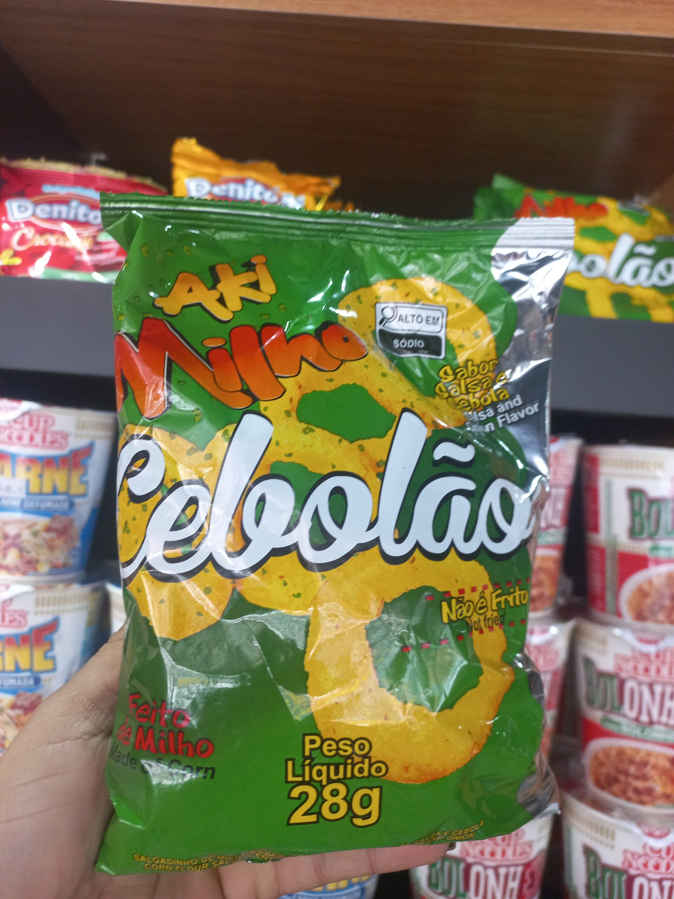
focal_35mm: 25
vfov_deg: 69.4
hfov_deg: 54.9
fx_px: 649
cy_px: 450
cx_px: 337
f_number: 1.8
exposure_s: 1/60
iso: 160
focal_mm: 4.6
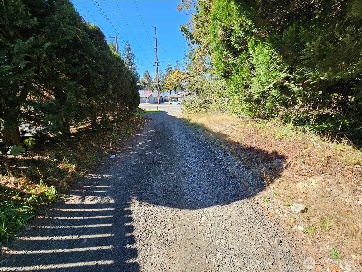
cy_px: 136
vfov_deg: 89.9
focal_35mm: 13
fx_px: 136
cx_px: 181
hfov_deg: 106.2
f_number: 2.2
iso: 50
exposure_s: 1/420
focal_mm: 2.2
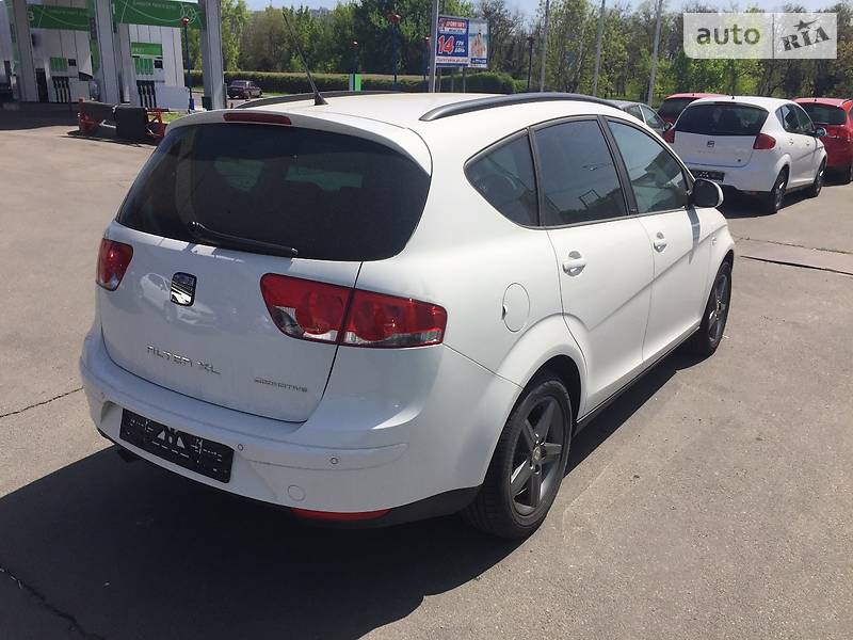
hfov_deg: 61.7
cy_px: 320
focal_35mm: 29
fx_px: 715
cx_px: 426
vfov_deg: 48.2
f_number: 2.2
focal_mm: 4.2
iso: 32
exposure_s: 1/2639
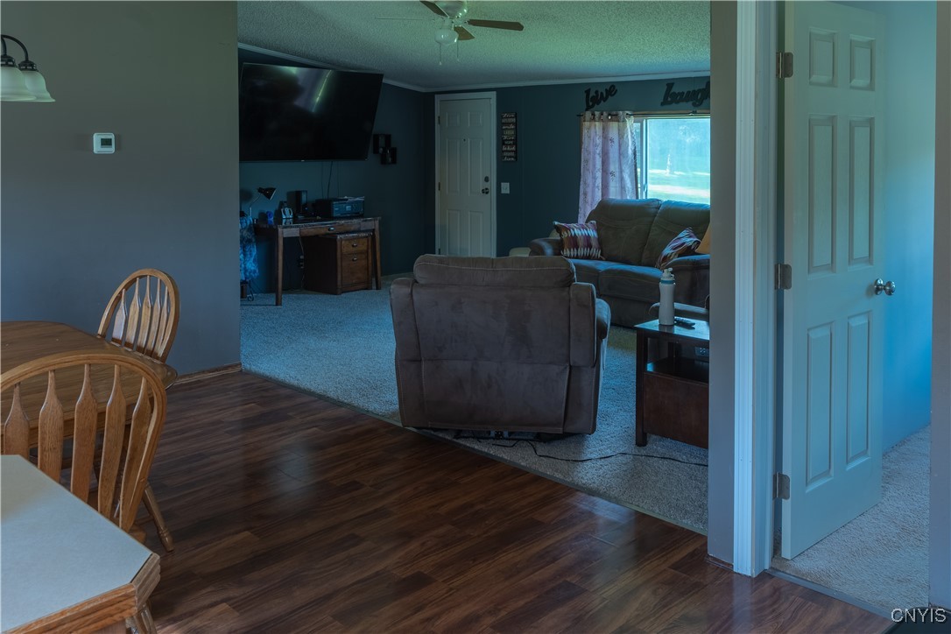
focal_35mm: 30
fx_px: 792
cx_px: 476
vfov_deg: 43.6
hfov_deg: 61.9
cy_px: 317
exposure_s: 1/25
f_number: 8
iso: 400
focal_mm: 20
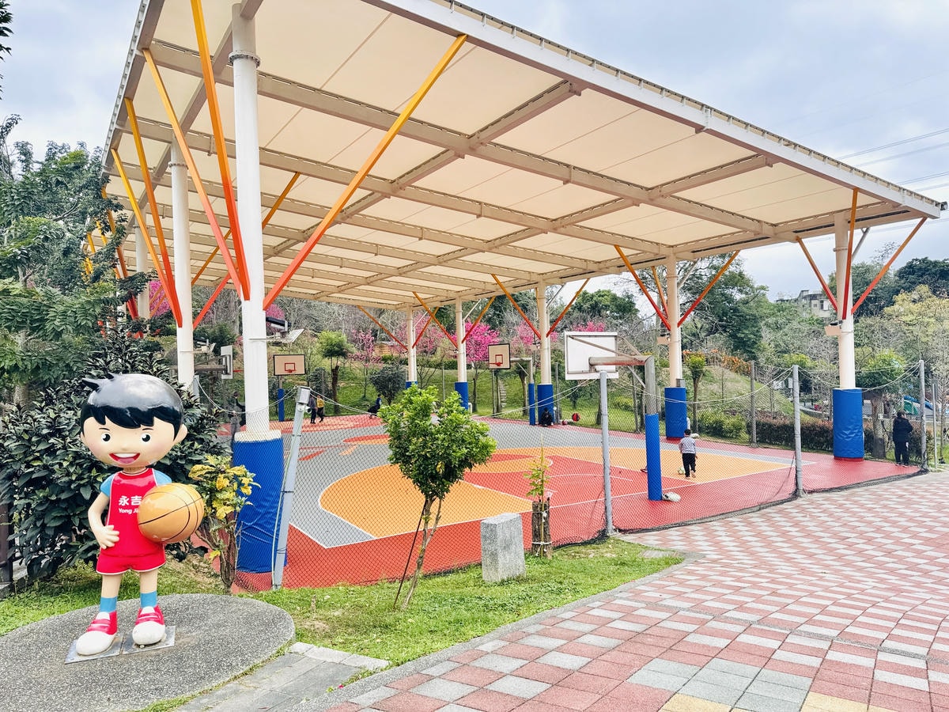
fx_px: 658
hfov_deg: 71.6
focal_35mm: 24
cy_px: 356
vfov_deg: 56.8
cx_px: 474
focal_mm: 6.86
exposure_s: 1/259
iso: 80
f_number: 1.78
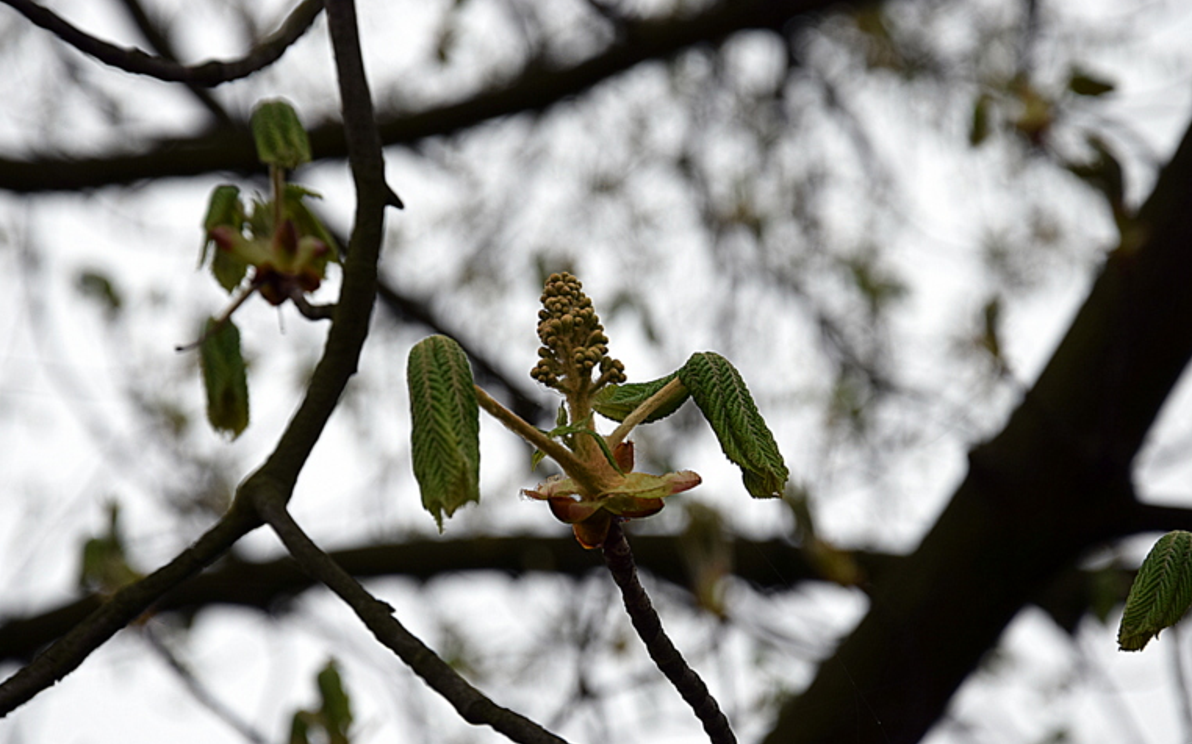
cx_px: 594
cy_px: 383
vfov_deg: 7.8
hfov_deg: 12.4
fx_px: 5474
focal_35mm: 169
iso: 220
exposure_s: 1/250
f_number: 8
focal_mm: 105
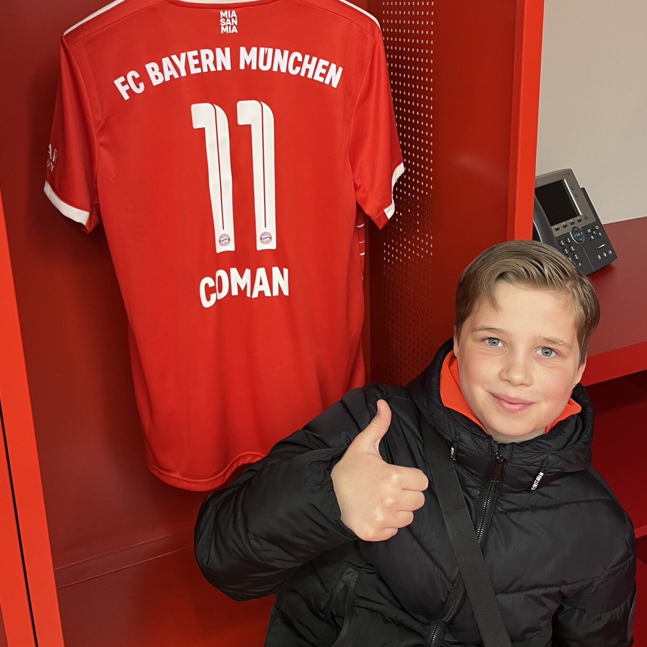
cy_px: 207
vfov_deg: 45.2
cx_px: 304
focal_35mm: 36
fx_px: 761
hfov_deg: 46.0
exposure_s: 1/53
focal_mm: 5.1
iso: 80
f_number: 1.6
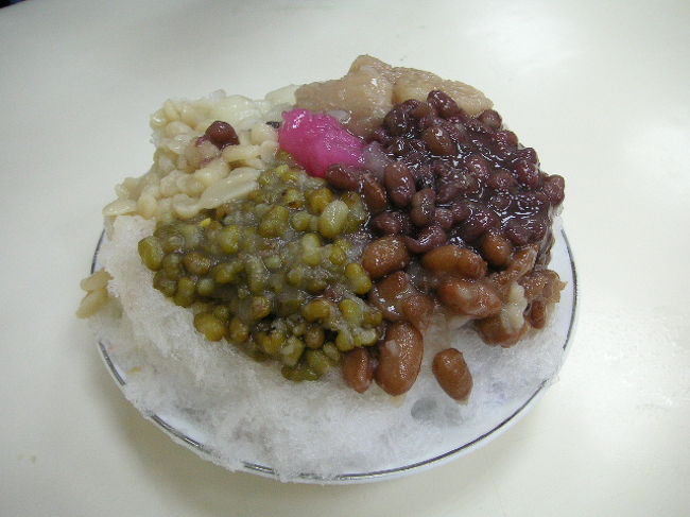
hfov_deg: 50.2
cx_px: 345
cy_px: 258
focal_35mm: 37
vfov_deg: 38.6
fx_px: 737
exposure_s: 1/45
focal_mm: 6.1
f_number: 2.8
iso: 100
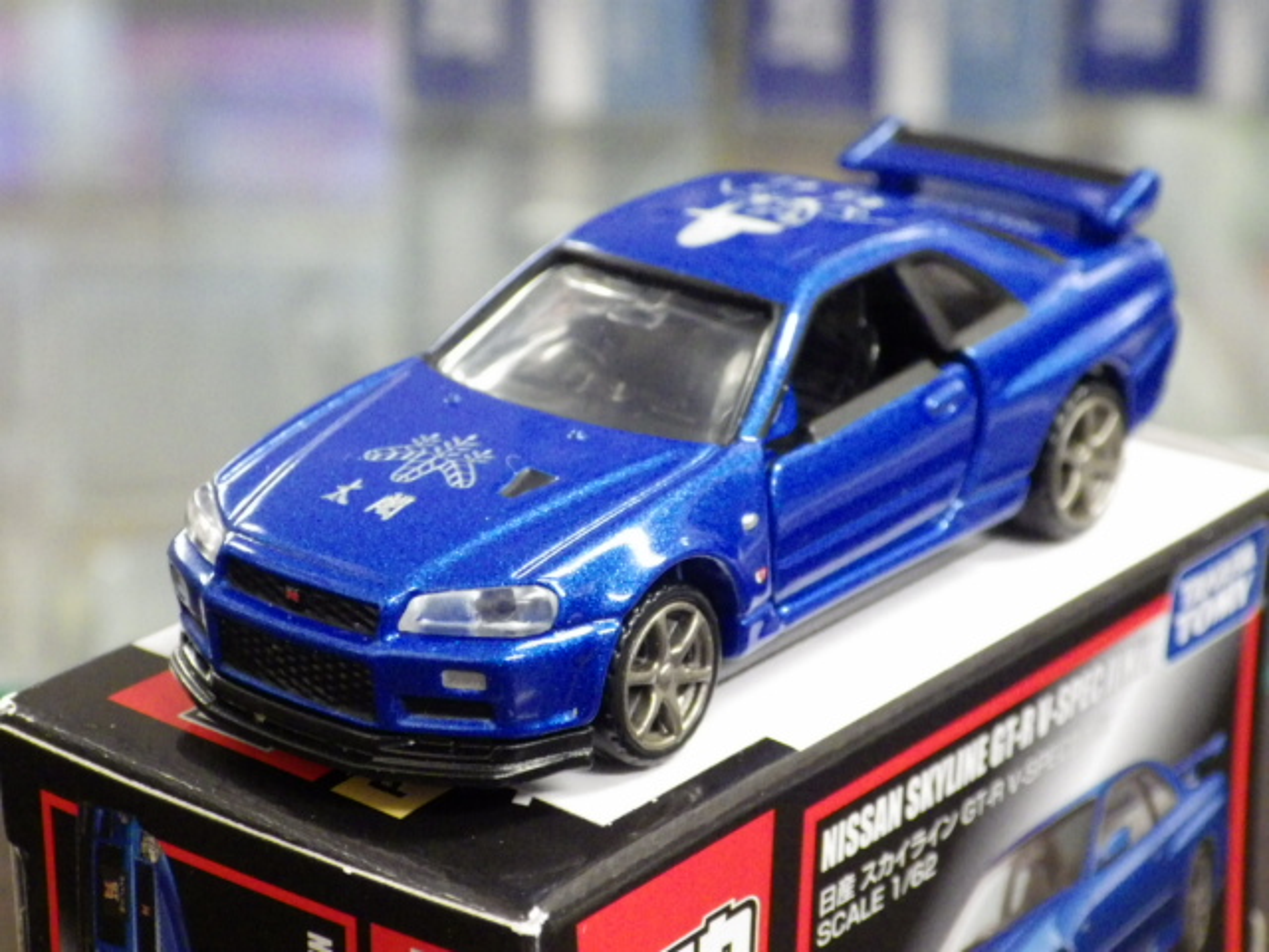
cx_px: 634
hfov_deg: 19.1
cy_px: 476
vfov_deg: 14.4
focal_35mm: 103
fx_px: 3776
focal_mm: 18.4
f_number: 4.6
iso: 1600
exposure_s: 1/30
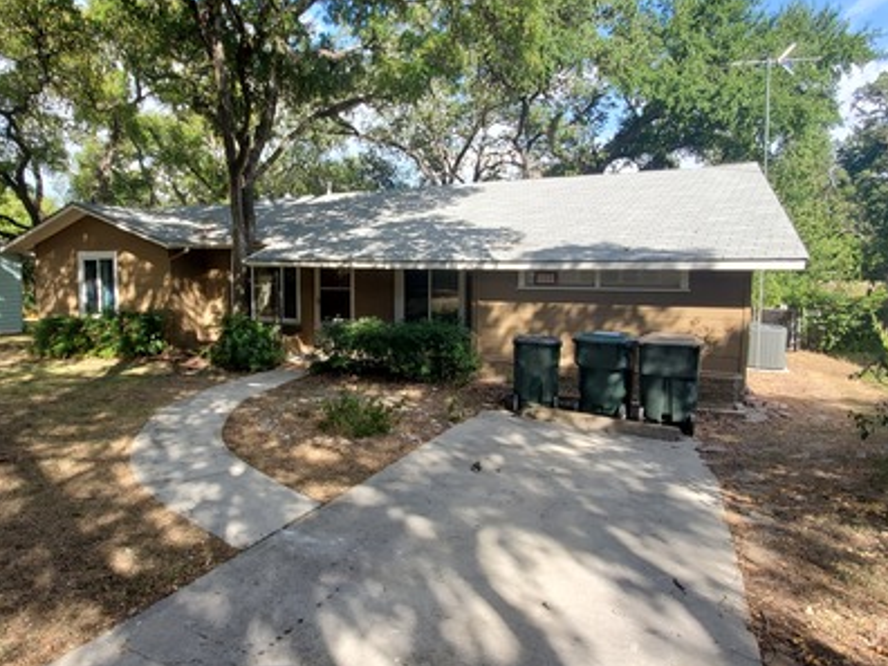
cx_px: 357
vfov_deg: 63.4
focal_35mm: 21
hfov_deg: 78.1
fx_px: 539
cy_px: 314
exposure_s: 1/414
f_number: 2.2
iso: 50
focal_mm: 1.8
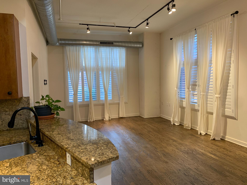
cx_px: 124
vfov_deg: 53.1
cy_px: 92
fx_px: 186
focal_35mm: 26
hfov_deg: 67.3
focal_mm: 4.25
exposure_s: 1/60
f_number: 1.8
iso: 160
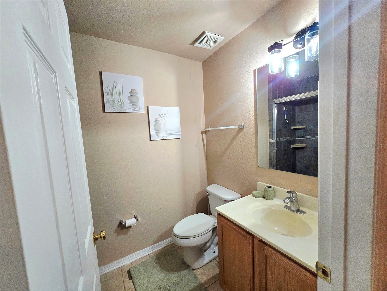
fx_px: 145
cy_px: 146
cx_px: 194
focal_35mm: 13
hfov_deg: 106.2
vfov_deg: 89.9
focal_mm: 2.2
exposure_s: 1/60.2
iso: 250
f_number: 2.2
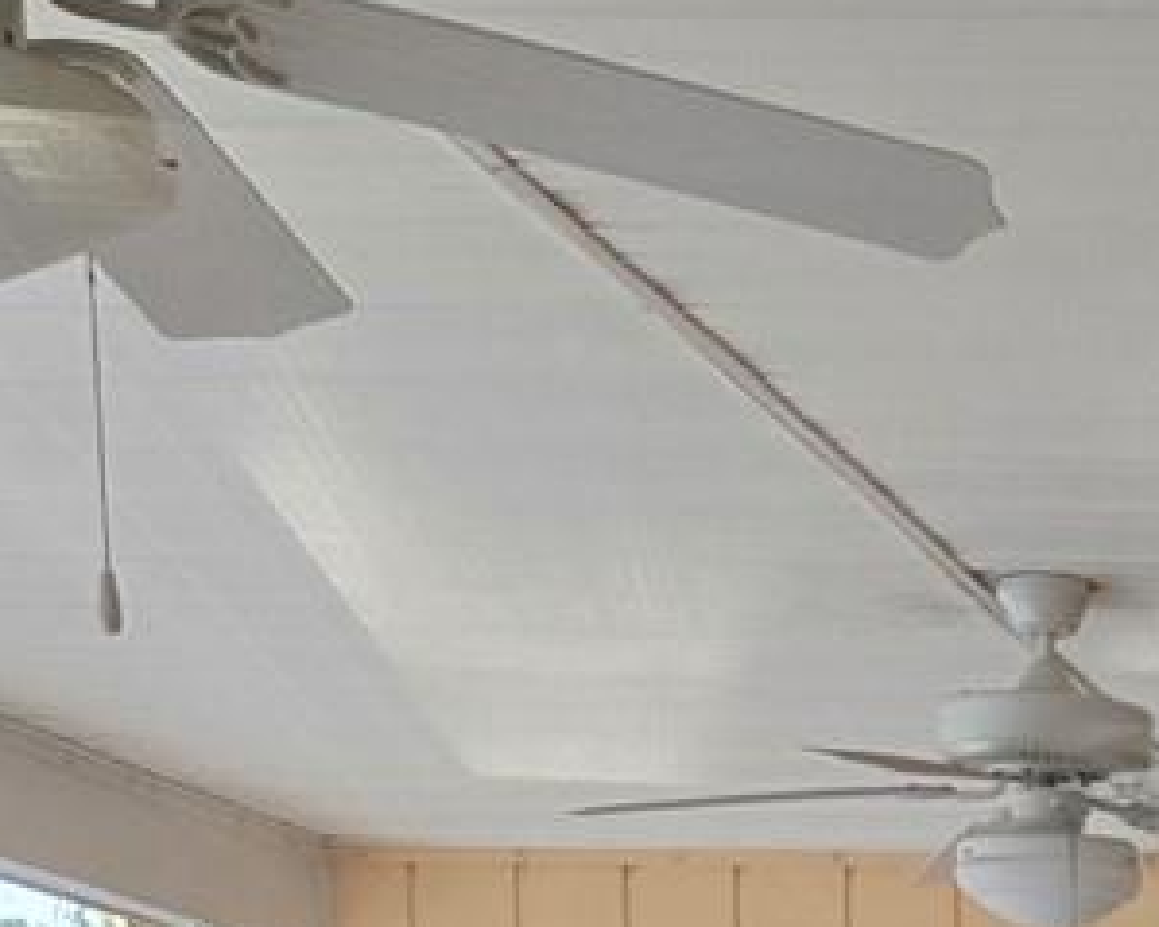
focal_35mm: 120
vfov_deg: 10.9
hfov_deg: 14.9
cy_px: 2222
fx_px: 4115
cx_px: 1733
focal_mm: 5.4
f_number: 1.8
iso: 160
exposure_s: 1/120
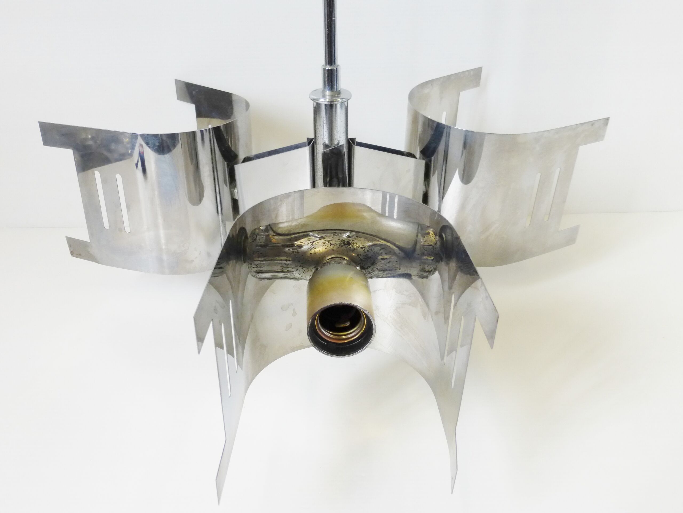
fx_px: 612
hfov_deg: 58.4
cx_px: 342
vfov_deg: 45.4
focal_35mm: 31
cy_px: 256
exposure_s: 1/60
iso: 160
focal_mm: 5.4
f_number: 3.6
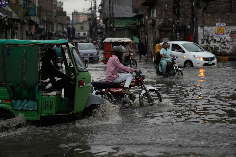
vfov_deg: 19.5
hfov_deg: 28.8
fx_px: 459
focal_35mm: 70
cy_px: 78
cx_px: 118
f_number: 2.8
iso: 1000
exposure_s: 1/400
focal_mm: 70
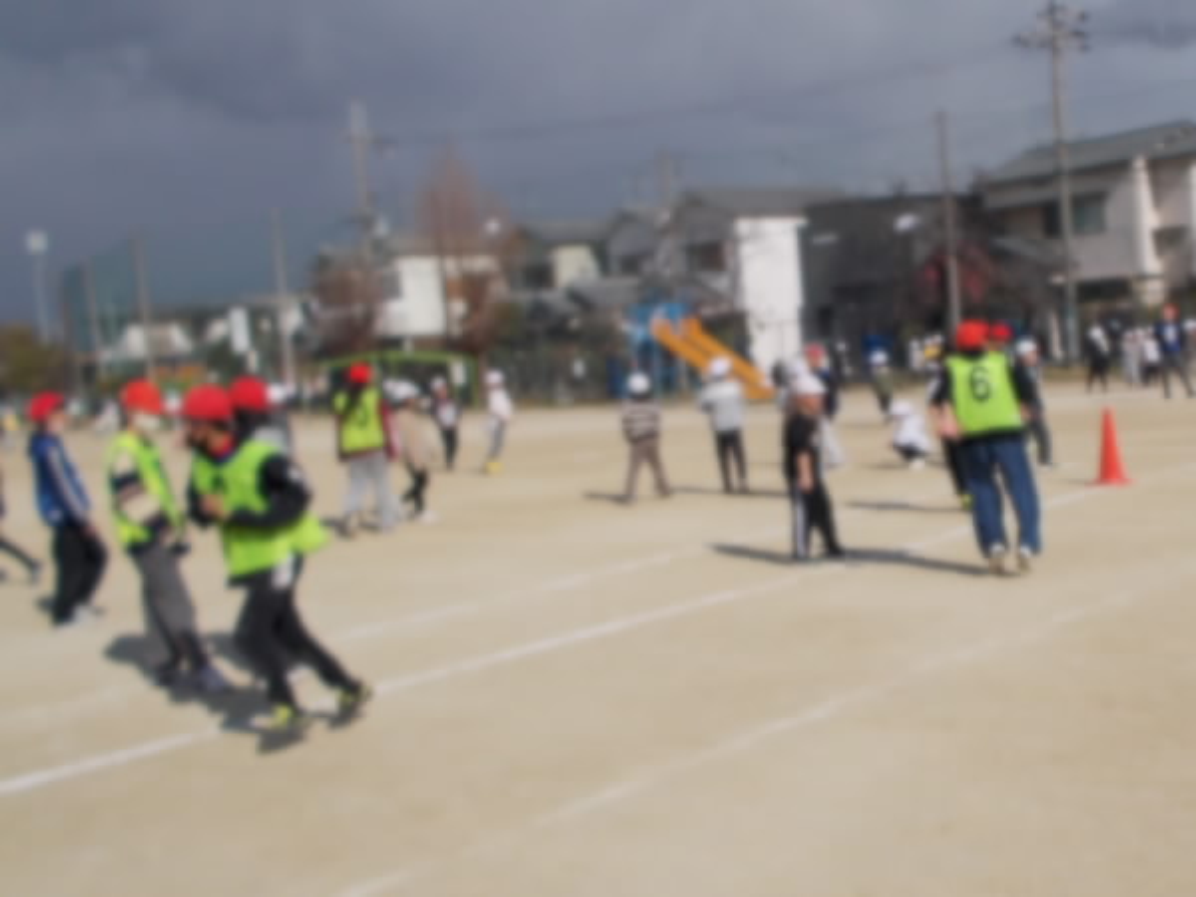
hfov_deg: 61.7
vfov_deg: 48.2
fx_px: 1002
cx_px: 598
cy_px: 448
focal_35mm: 29
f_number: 9.3
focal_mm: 4.1
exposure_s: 1/250
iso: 80
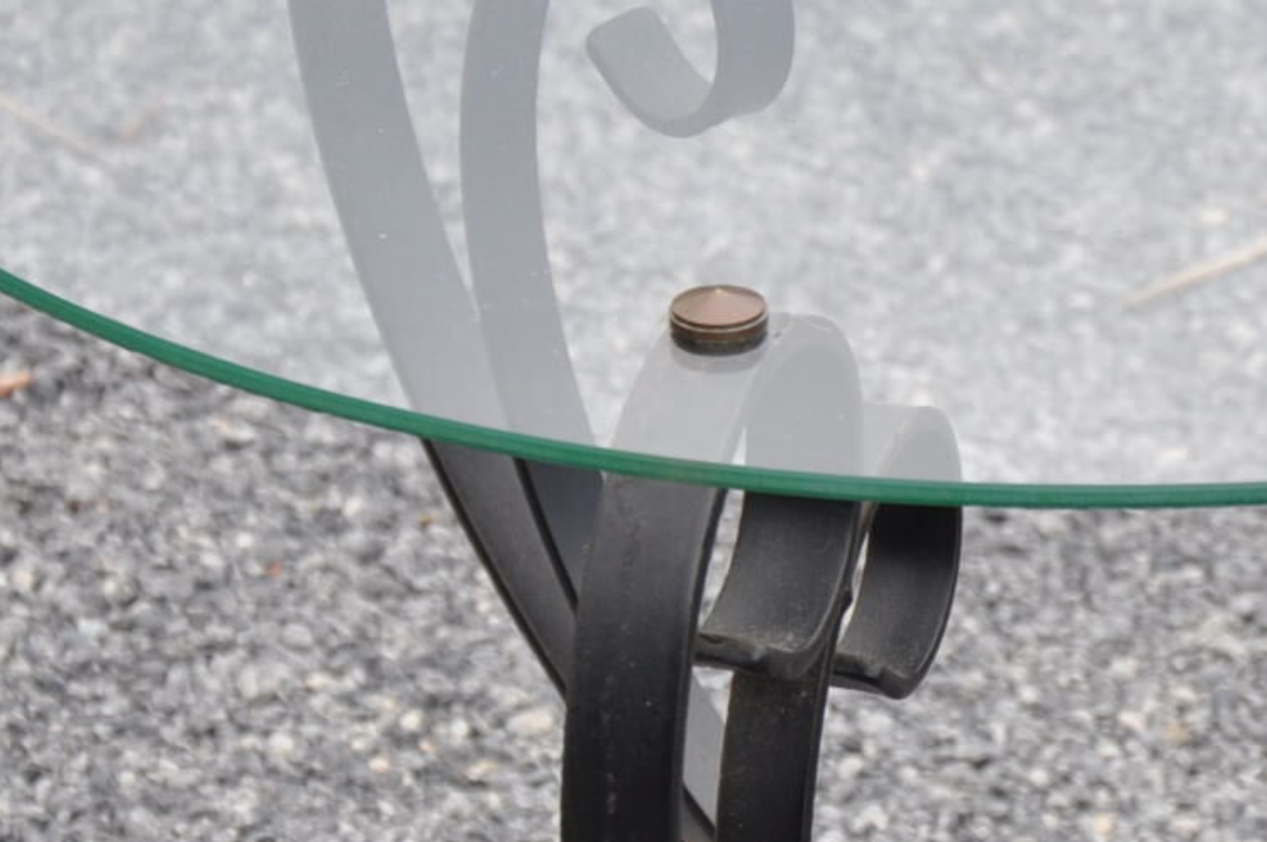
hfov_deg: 5.6
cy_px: 461
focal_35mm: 365
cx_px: 1311
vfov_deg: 3.8
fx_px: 12847
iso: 320
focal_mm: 85
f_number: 8
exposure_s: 1/250
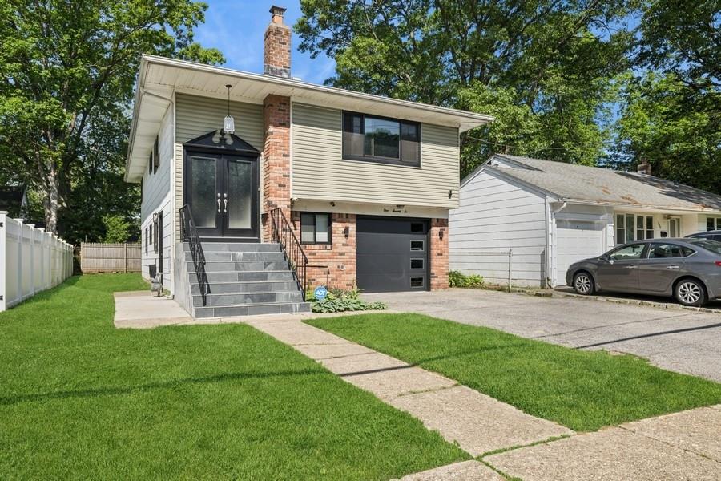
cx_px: 360
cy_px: 240
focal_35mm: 24
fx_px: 481
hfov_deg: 73.7
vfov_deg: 53.1
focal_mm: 24
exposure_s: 1/160
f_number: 11
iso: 100
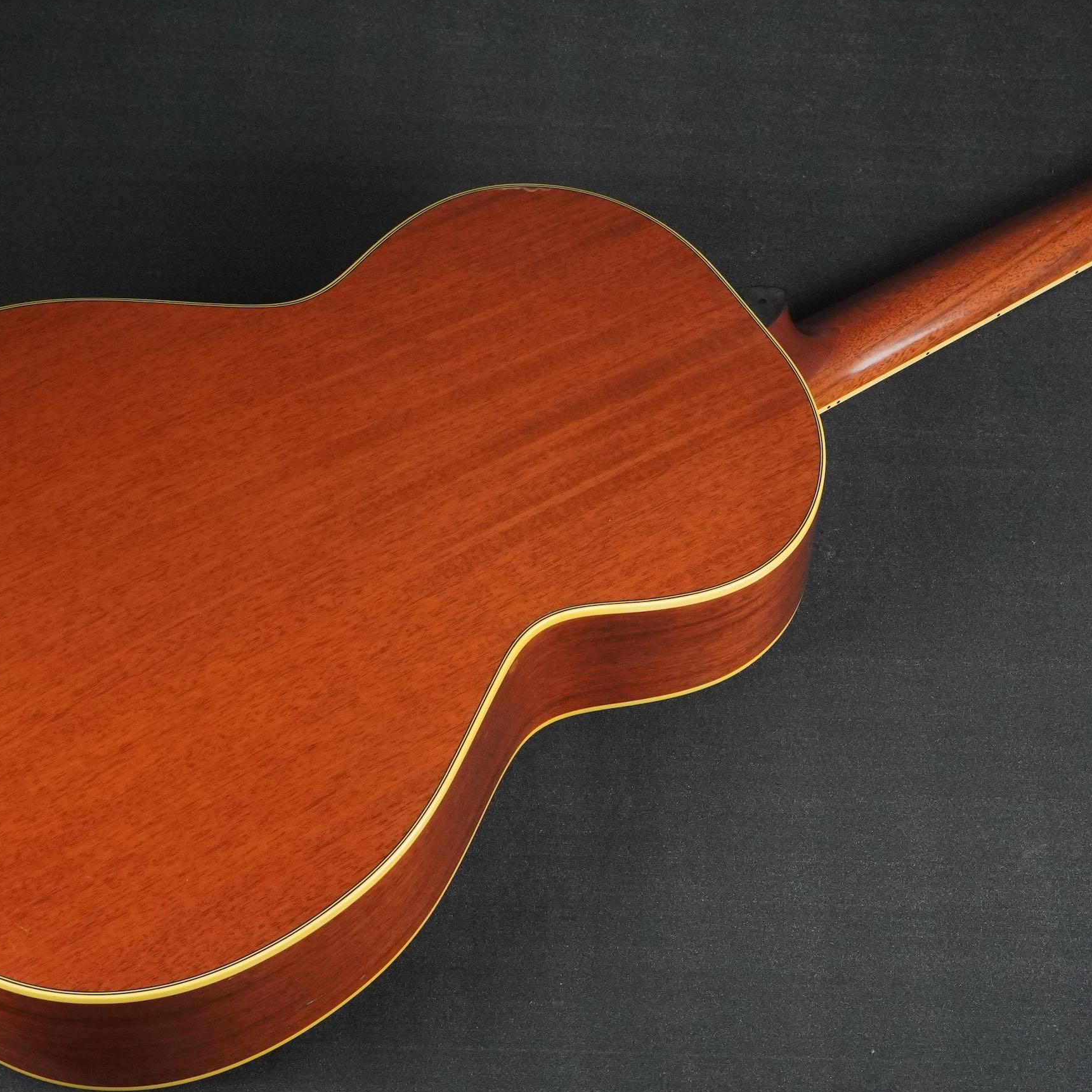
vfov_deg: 22.2
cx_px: 638
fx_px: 2775
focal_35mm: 78
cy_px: 465
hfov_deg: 22.2
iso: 2500
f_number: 11
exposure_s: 1/60
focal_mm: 35
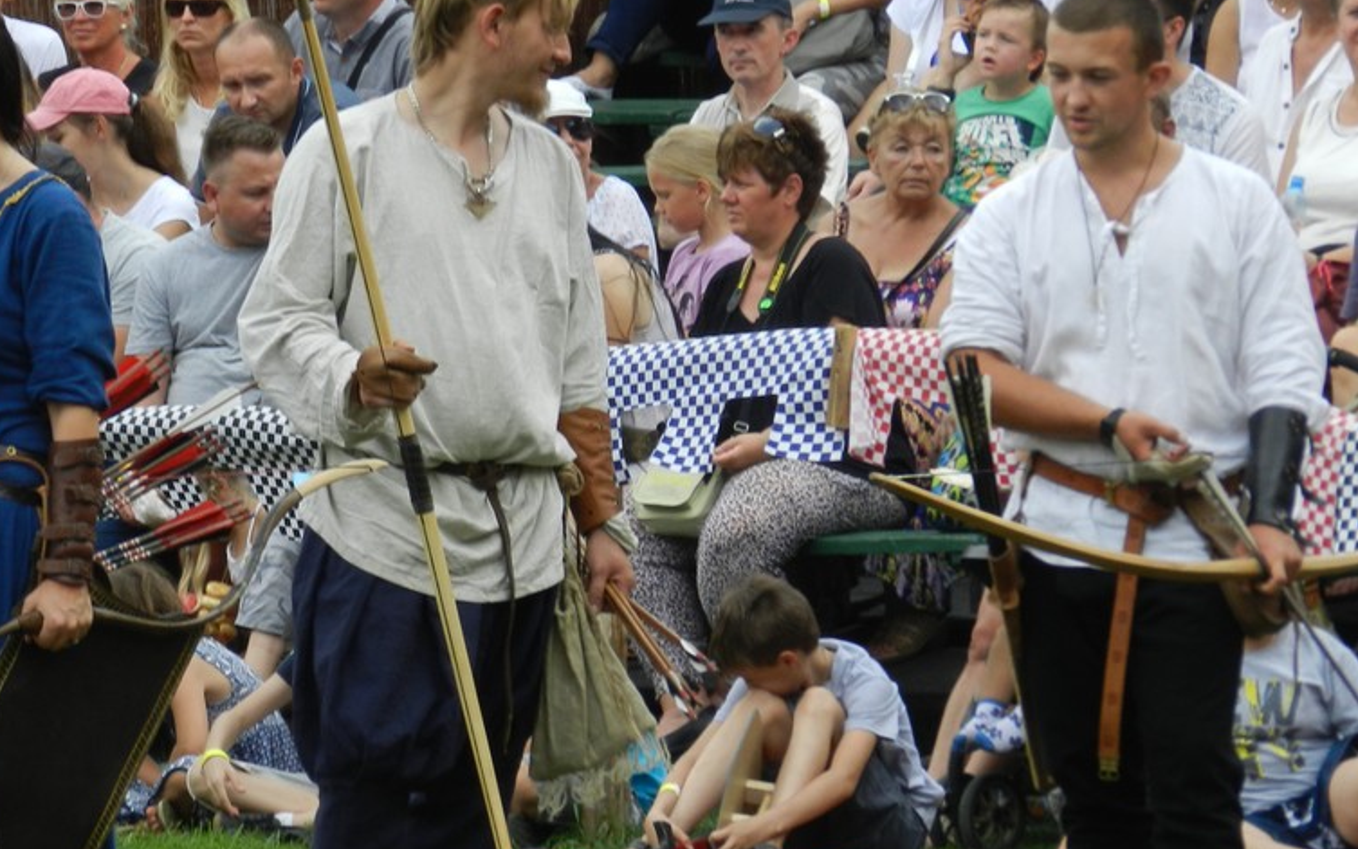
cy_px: 433
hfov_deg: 5.5
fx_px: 14030
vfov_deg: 3.5
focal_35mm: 379
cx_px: 494
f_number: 5.2
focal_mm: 46.7
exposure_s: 1/250
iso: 160
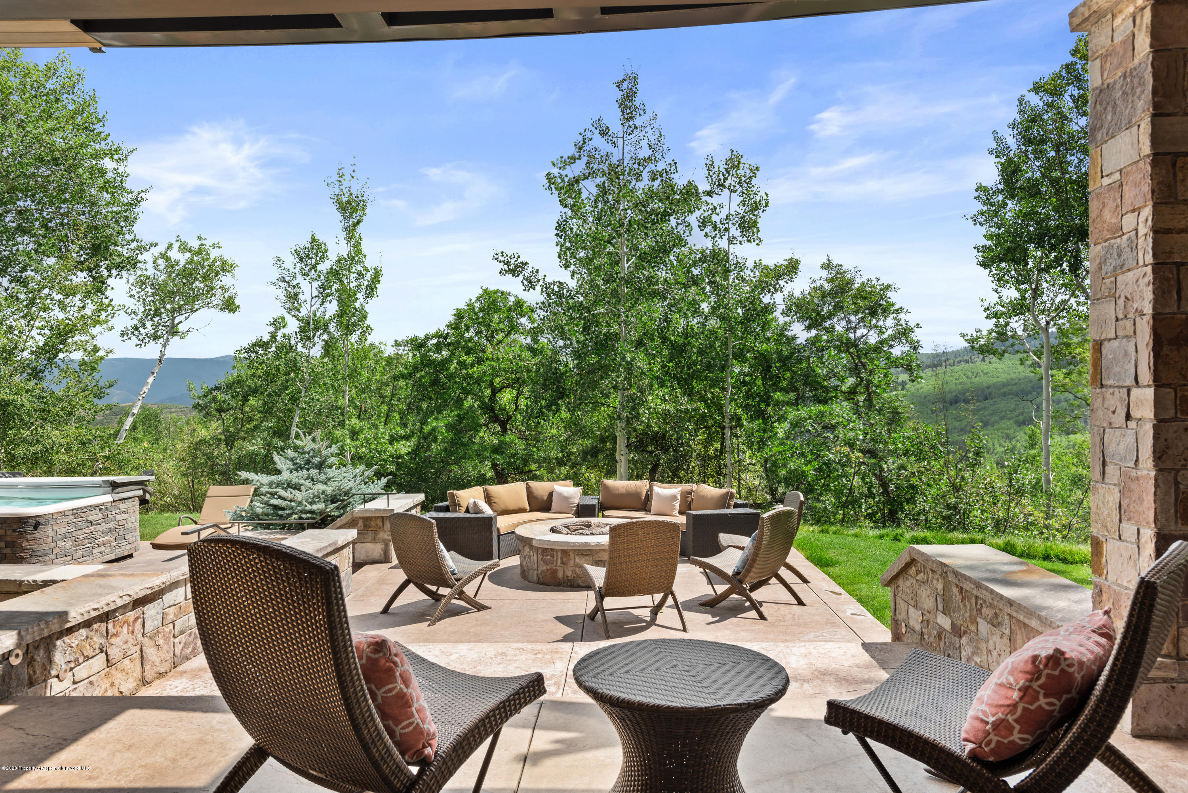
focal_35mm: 25
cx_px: 594
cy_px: 396
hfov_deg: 71.5
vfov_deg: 51.3
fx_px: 825
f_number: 8
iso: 100
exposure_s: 1/30
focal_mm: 25
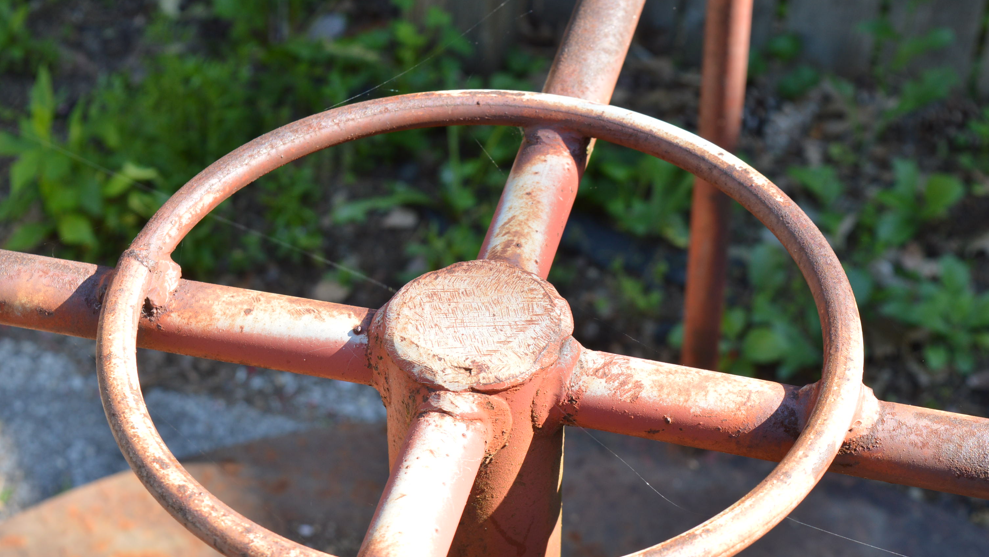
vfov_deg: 14.0
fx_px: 2269
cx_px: 495
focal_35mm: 87
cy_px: 325
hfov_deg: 24.6
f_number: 8
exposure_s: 1/80
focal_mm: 55
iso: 200
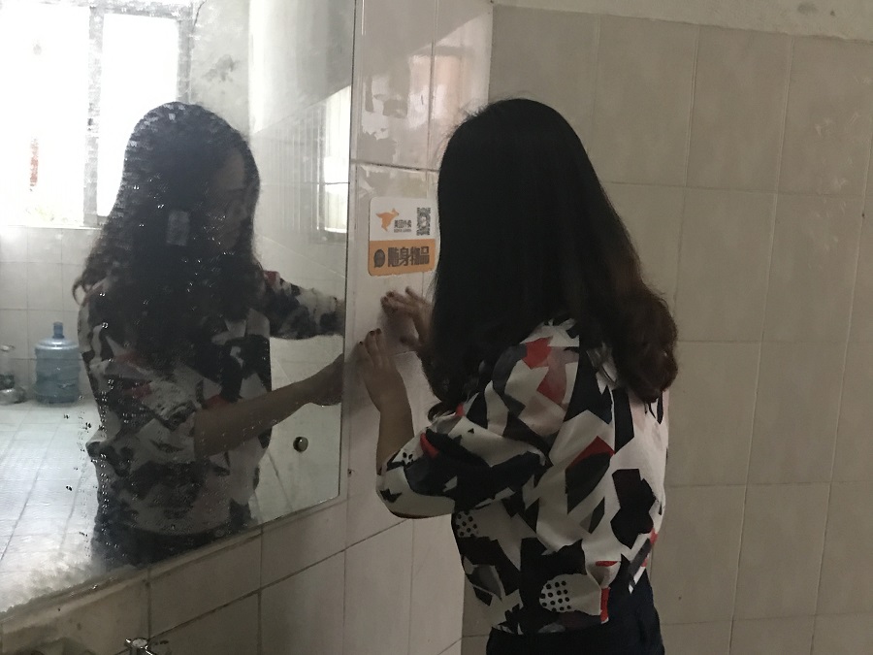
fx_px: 706
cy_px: 328
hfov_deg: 63.4
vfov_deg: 49.7
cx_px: 436
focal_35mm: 28
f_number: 1.8
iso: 100
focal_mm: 3.99
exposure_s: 1/6
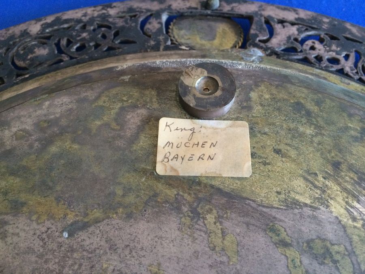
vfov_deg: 46.8
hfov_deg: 60.0
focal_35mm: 30
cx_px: 182
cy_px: 137
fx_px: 316
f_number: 2.2
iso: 200
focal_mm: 4.12
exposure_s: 1/30
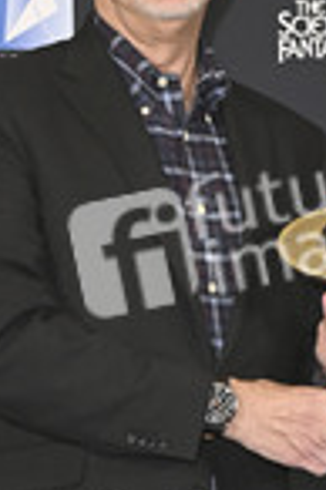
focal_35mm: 118
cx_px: 339
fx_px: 1607
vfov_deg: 17.2
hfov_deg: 11.5
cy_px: 406
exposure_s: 1/320
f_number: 5
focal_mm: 43
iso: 2000
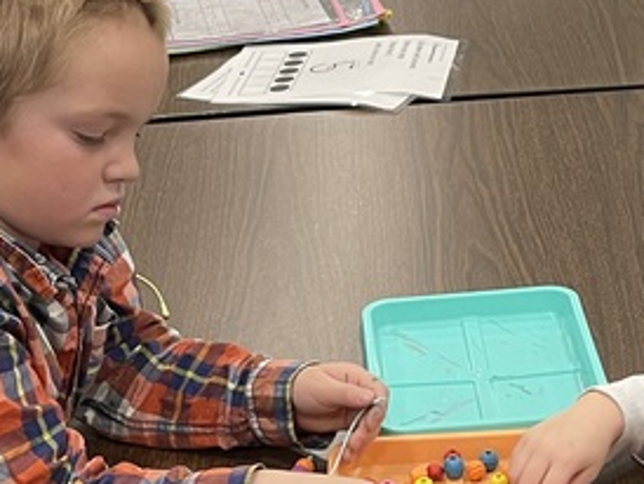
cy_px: 498
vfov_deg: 15.0
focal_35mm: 97
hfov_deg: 20.2
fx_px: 1806
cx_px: 407
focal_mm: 4.2
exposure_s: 1/60
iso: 160
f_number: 1.6
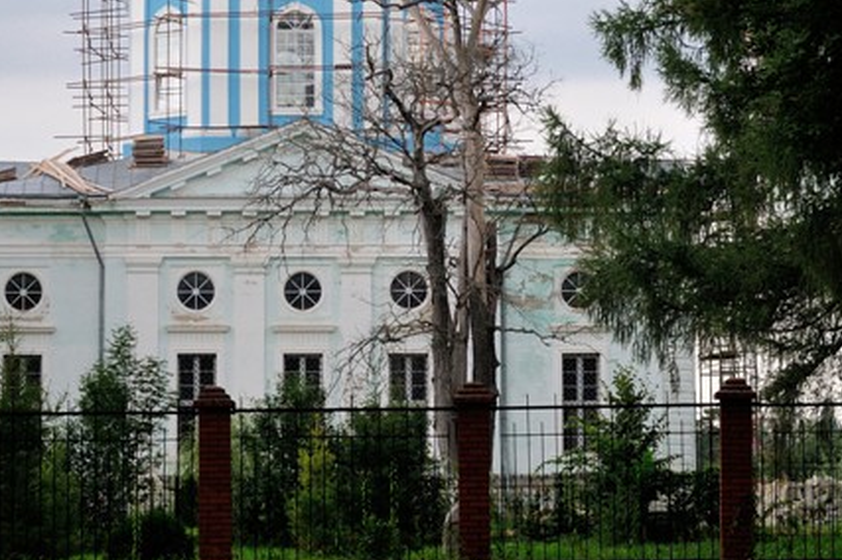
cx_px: 298
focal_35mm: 158
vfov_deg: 8.6
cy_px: 82
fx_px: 3692
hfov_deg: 13.0
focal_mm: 50
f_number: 4.5
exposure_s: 1/160
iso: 500
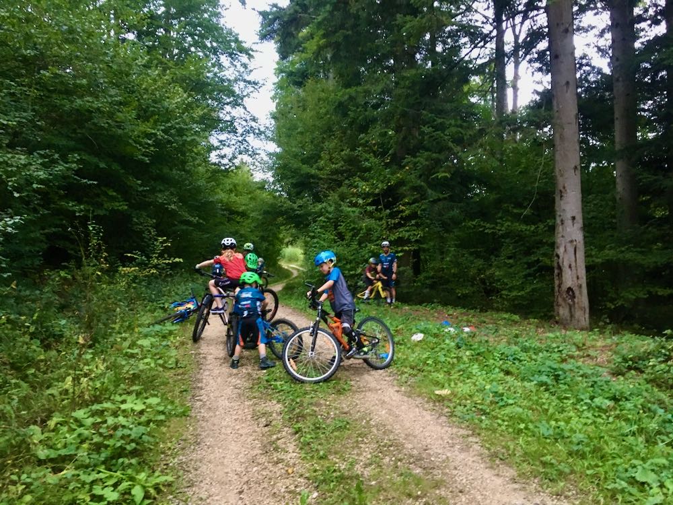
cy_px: 252
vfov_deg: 48.2
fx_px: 564
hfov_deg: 61.7
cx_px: 336
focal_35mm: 29
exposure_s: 1/20
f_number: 2.2
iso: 200
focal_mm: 4.15
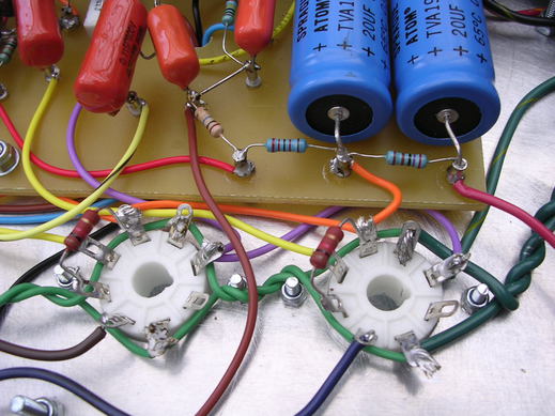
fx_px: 609
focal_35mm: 38
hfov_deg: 49.0
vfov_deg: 37.7
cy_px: 208
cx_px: 278
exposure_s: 1/61.8
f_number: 2.8
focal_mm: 5.8
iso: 100
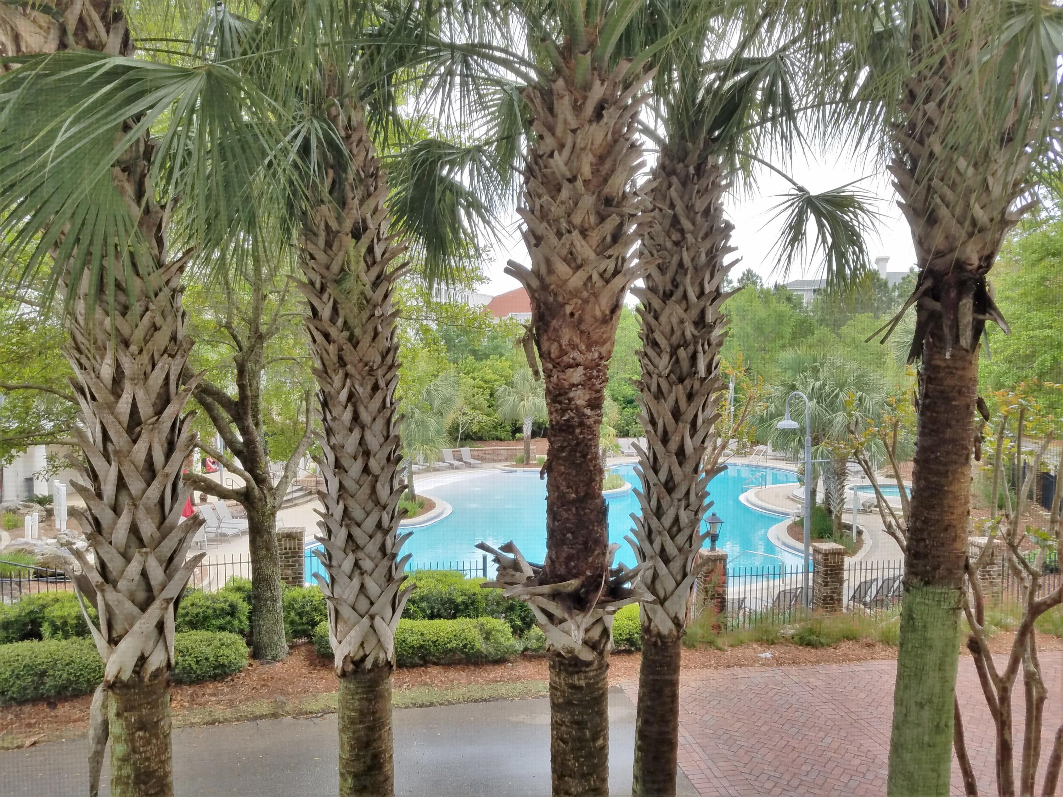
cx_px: 532
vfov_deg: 53.1
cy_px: 398
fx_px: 798
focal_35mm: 26
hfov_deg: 67.3
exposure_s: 1/816
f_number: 1.7
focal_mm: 4.2
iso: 50
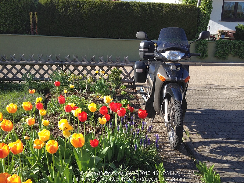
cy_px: 92
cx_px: 122
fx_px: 247
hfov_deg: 52.6
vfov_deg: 40.7
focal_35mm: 35
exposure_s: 1/575
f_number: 2.4
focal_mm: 4.28
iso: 50
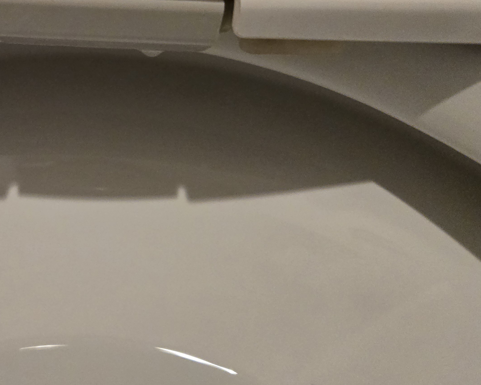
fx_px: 598
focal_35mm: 42
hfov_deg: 41.5
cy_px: 113
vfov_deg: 35.1
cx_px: 80
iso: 640
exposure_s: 1/100
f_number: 1.8
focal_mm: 5.4
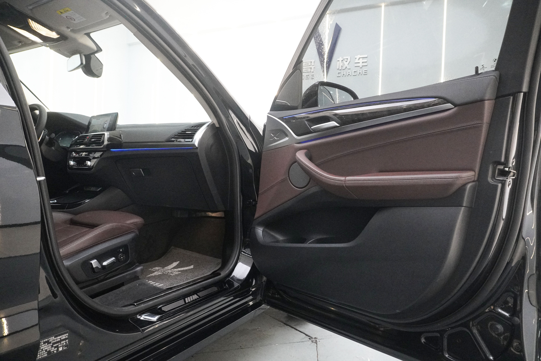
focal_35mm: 24
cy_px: 180
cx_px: 270
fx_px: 361
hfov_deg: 73.7
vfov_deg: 53.1
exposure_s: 1/80
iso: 6400
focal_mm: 16
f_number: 6.3
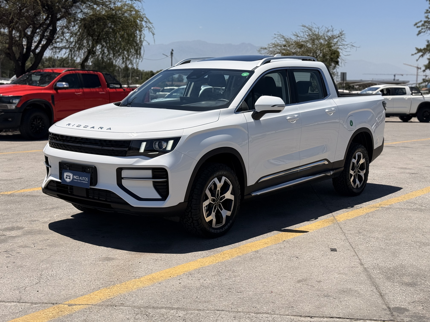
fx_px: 596
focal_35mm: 48
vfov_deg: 30.3
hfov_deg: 39.7
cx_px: 215
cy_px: 161
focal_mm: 6.76
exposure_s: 1/9901
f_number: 1.78
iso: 100
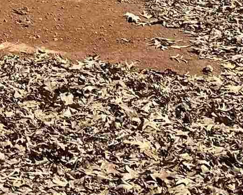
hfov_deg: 12.1
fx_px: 1072
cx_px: -159
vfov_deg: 9.4
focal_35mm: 149
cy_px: -246
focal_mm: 4.25
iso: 32
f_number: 1.8
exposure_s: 1/2066
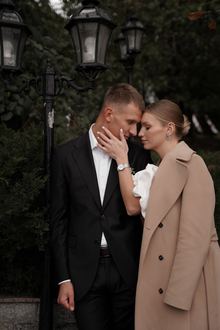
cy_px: 165
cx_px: 110
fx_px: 467
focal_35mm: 51
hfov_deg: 26.5
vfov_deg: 38.9
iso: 400
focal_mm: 51
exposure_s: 1/400
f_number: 2.8
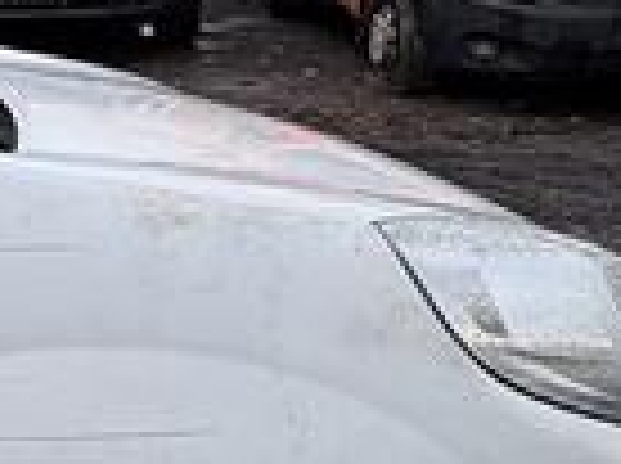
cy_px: 185
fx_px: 1630
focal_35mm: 91
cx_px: -760
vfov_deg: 16.2
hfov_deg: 15.3
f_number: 2.2
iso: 40
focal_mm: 2.22
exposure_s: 1/425
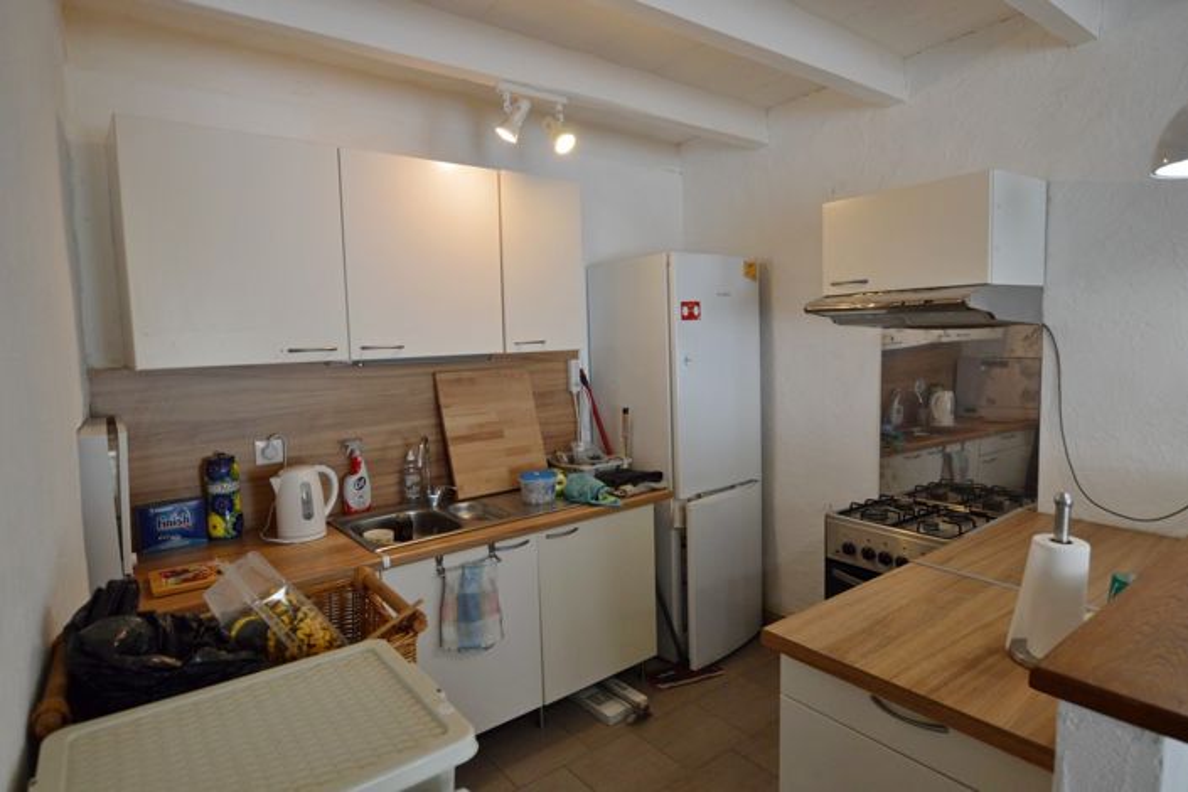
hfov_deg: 85.4
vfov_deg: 63.2
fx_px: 643
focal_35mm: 20
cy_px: 396
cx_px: 594
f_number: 4.5
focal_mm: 13
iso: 400
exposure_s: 1/100
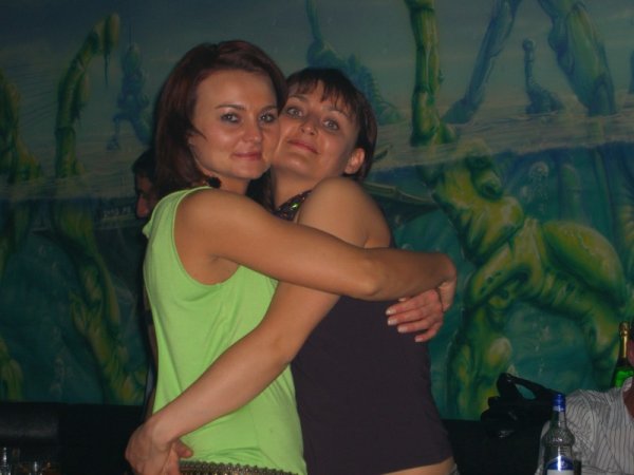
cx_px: 317
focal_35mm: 80
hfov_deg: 24.4
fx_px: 1465
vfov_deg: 18.4
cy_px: 238
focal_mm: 16.6
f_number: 4.4
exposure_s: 1/60
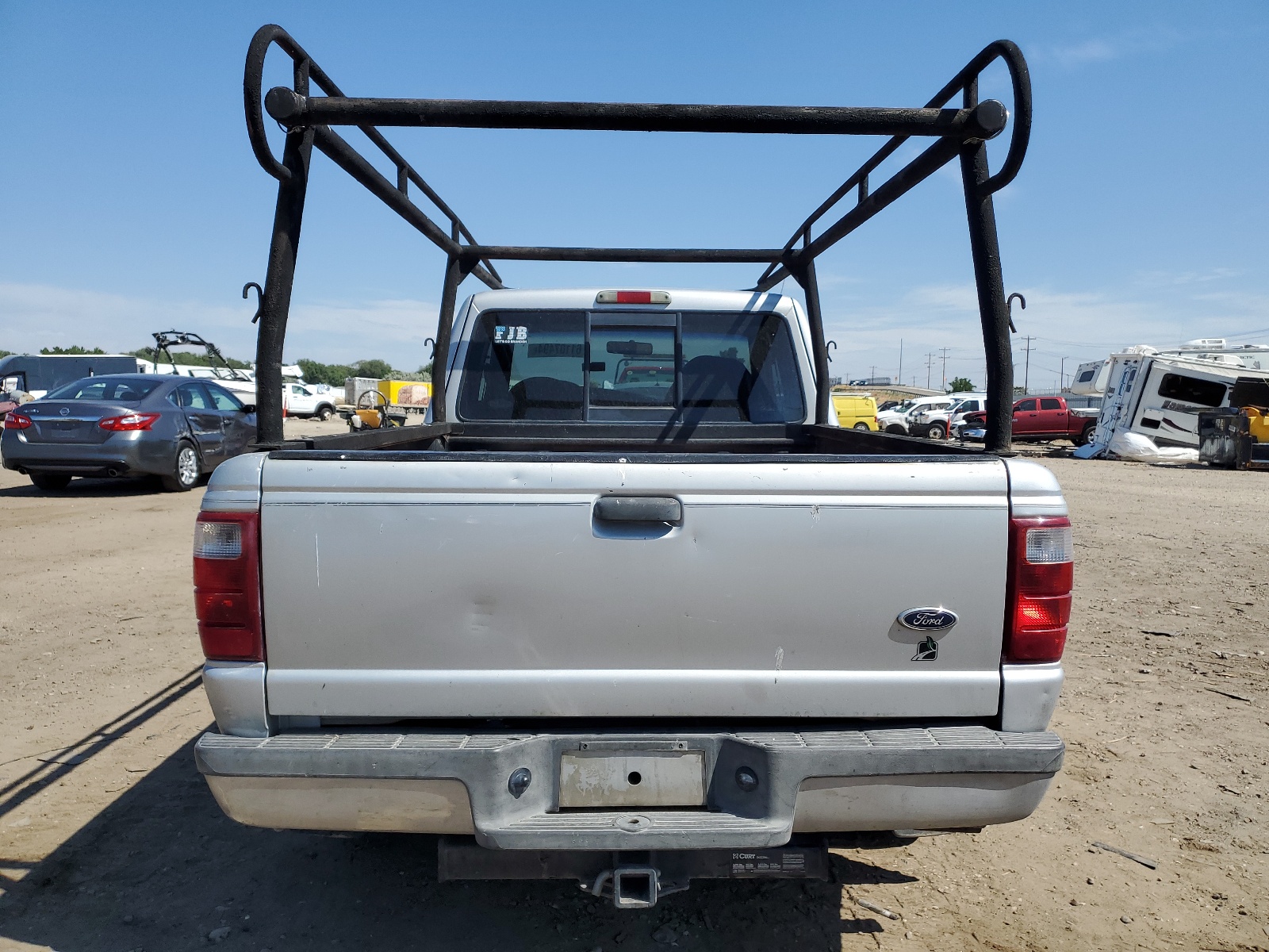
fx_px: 953
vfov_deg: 53.1
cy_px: 476
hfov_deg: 67.3
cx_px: 634
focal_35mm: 26
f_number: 1.5
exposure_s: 1/5000
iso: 50
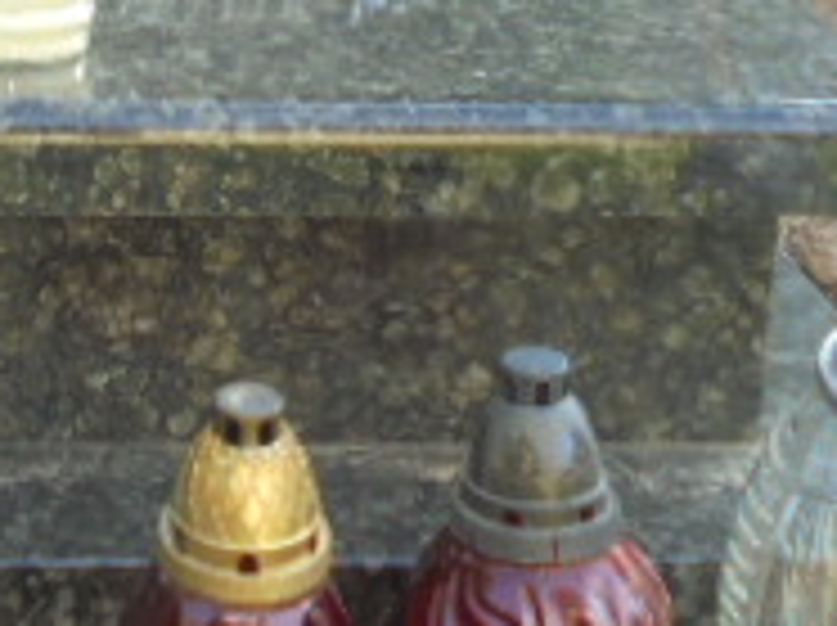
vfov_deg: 12.0
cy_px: -360
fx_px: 2825
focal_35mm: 117
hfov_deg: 16.5
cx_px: 22
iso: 100
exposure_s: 1/80
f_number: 4
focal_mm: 6.1
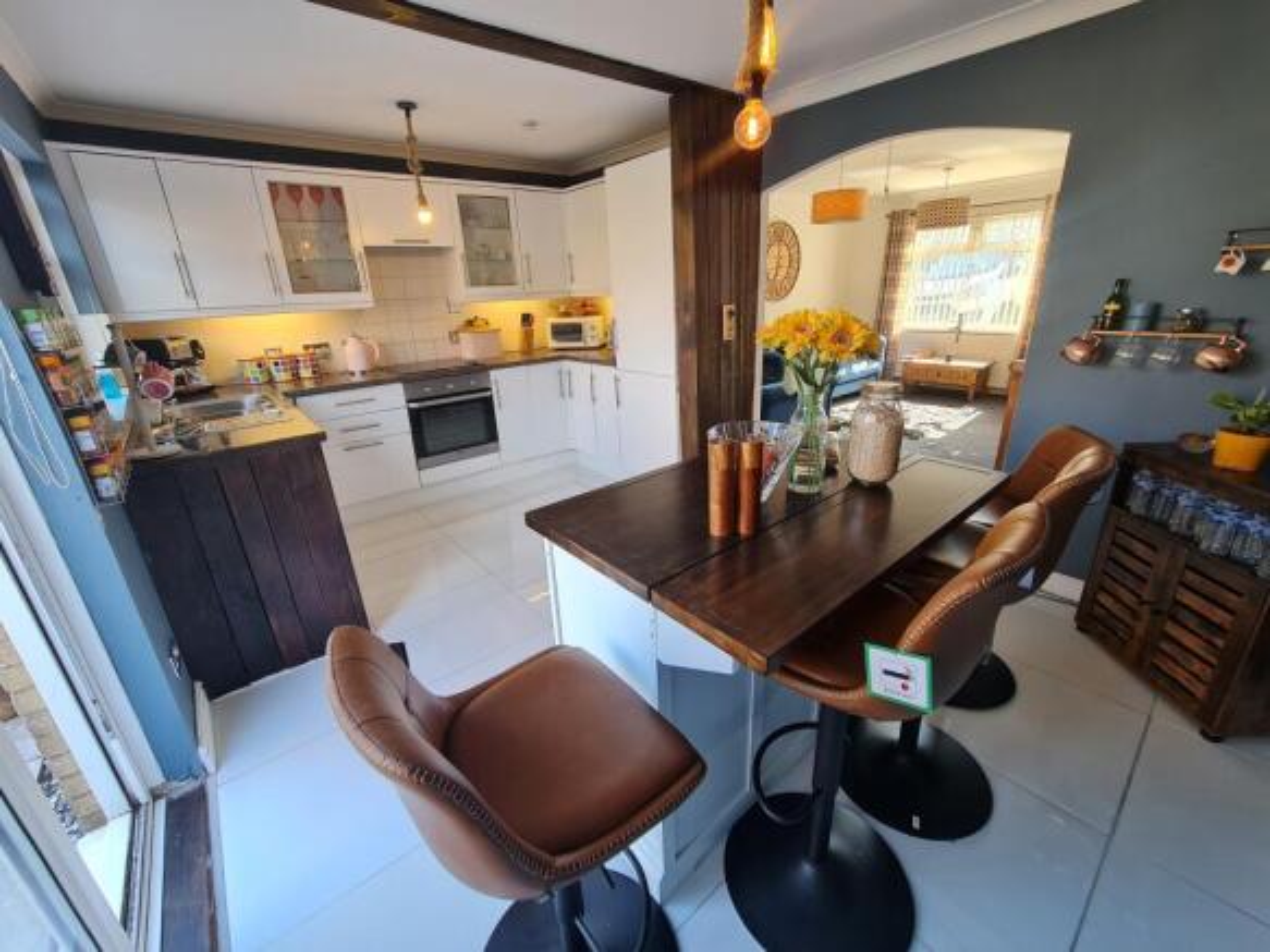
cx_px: 635
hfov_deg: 106.2
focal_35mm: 13
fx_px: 477
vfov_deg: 89.9
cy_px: 476
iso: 64
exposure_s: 1/50
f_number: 2.2
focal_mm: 2.2
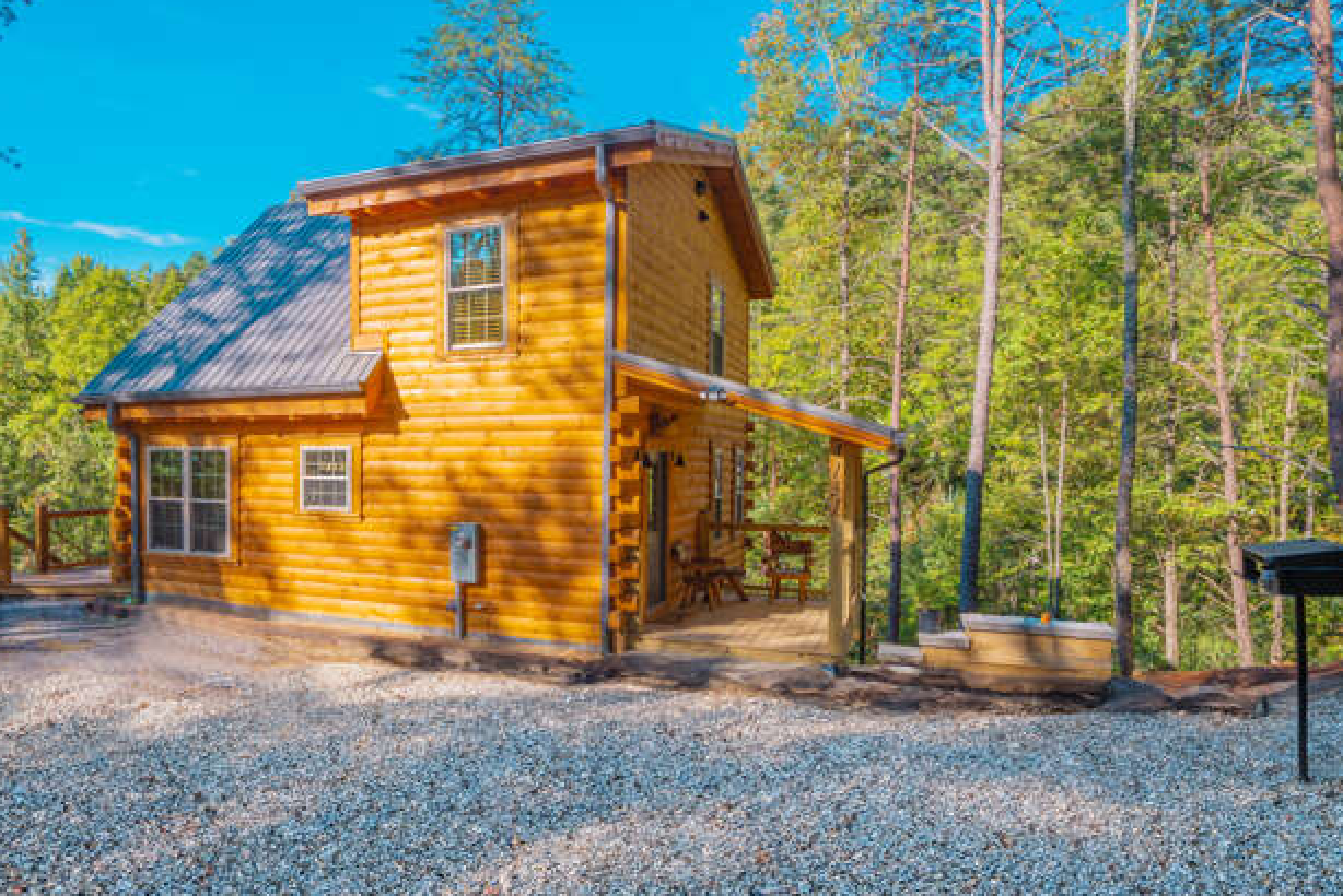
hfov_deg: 83.4
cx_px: 569
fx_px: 746
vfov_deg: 61.9
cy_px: 479
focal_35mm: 20
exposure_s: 1/125
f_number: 8
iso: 100
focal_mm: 16
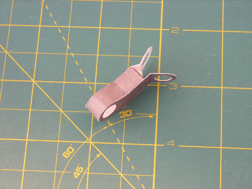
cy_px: 94
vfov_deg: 12.8
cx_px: 126
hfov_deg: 17.0
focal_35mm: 116
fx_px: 844
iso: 200
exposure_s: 1/3
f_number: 5.3
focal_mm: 19.2
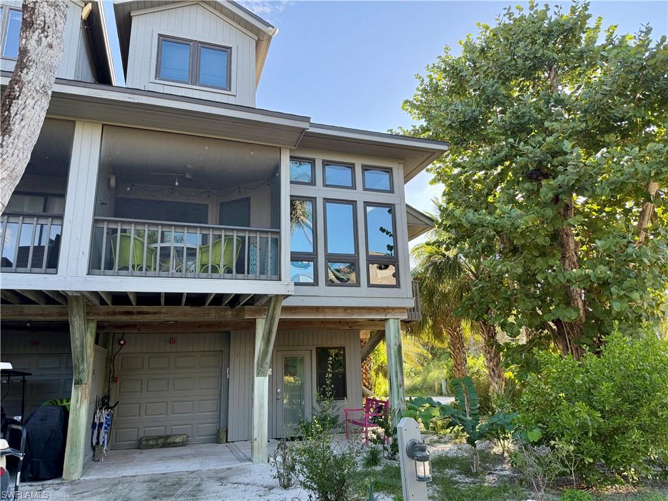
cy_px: 250
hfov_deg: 71.6
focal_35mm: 24
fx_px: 463
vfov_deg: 56.8
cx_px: 334
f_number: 1.78
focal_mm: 6.76
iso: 100
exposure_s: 1/478
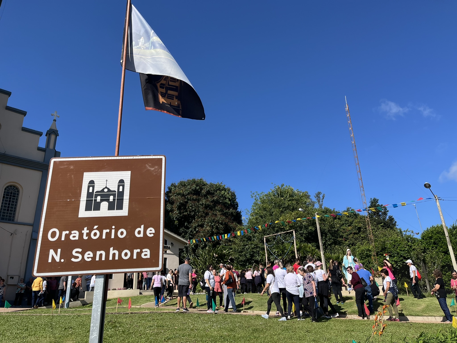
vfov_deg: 53.1
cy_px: 172
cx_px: 228
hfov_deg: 67.3
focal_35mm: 26
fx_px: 343
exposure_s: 1/2825
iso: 50
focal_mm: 5.1
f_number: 1.6
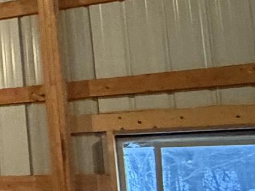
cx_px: -486
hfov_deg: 11.8
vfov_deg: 15.1
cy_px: 120
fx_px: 722
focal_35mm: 98
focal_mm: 2.22
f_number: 2.2
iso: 1000
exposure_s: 1/40
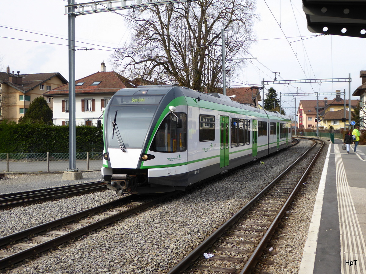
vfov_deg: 34.3
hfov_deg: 44.8
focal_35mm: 42
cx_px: 183
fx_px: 444
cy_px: 137
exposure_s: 1/400
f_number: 3.8
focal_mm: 7.2
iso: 80
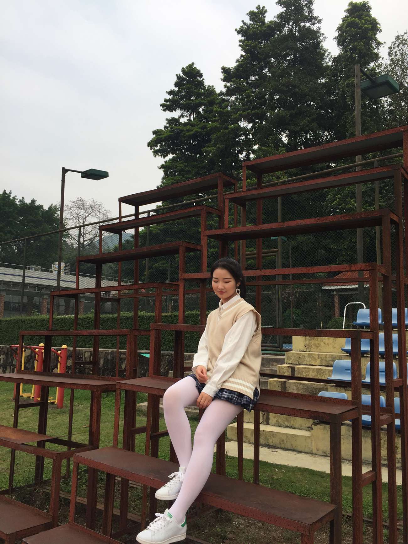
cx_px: 204
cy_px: 272
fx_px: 456
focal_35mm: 29
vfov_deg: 61.7
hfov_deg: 48.2
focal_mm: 4.15
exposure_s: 1/1522
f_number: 2.2
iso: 32
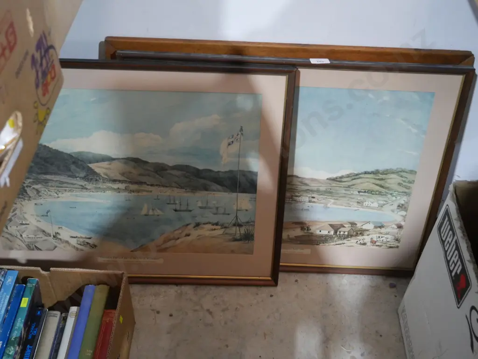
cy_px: 180
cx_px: 239
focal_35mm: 42
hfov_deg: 44.8
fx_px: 580
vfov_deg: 34.3
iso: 2500
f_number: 4.6
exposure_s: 1/60
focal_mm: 21
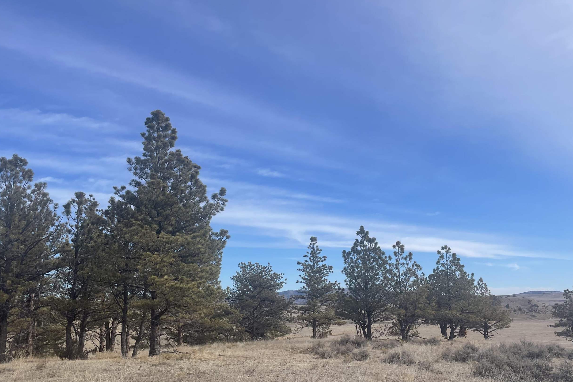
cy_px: 227
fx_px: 541
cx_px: 301
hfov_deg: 55.8
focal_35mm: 34
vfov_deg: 38.7
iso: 32
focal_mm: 4.2
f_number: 1.6
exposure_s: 1/3509
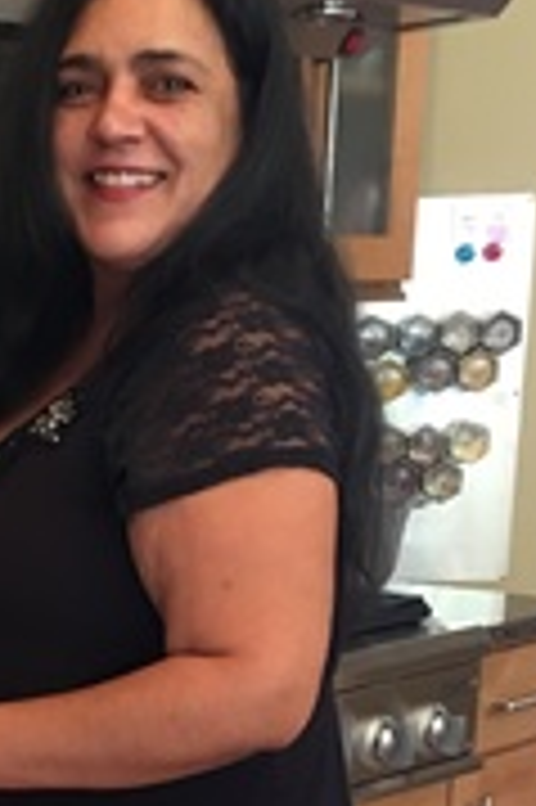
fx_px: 1812
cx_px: -176
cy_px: 856
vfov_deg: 23.7
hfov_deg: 15.9
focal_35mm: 81
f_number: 2.2
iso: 80
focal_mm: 4.15
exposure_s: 1/10
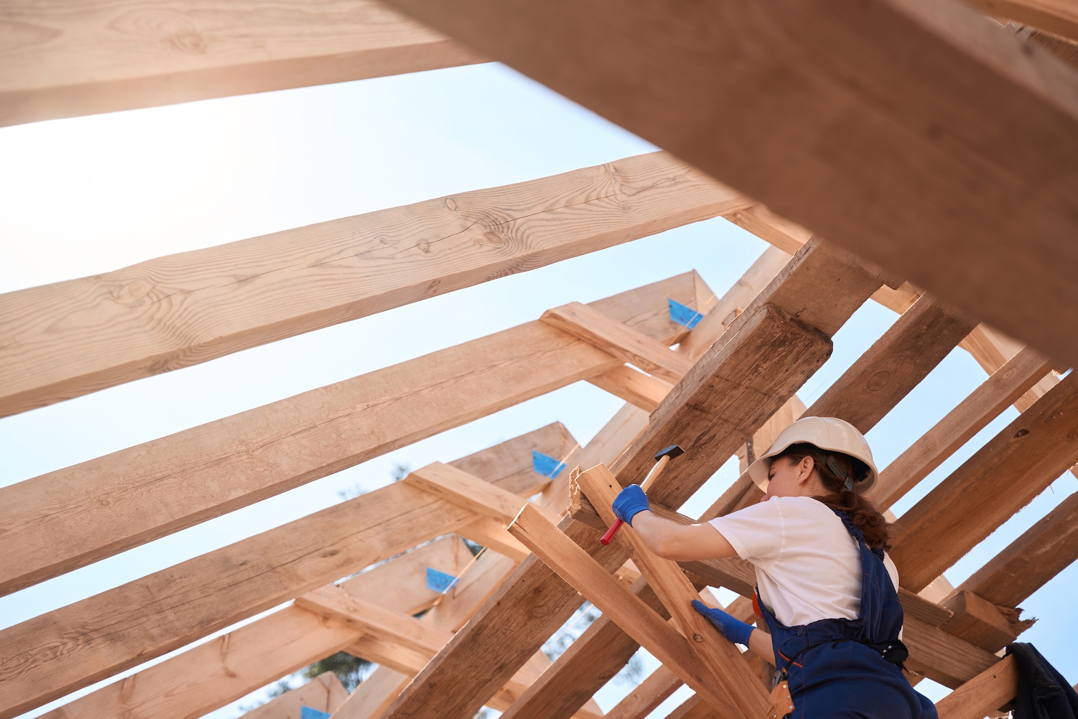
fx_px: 1734
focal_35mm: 58
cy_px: 360
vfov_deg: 23.4
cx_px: 539
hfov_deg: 34.5
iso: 200
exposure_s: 1/1000
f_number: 3.2
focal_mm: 57.9
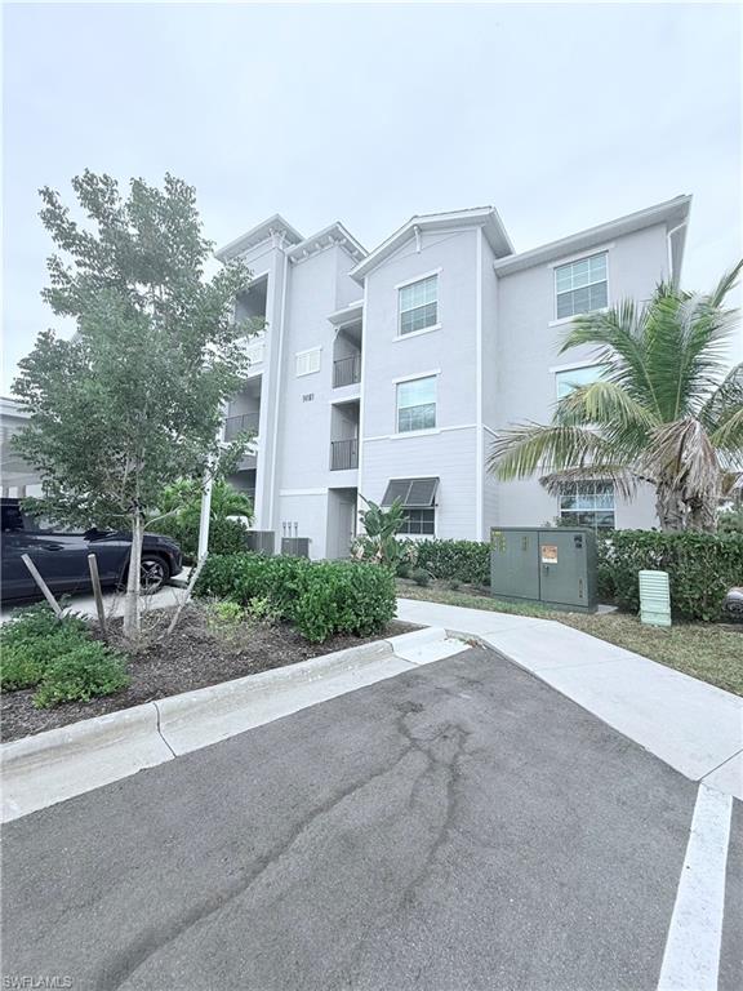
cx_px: 372
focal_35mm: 14
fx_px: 401
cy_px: 496
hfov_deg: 85.7
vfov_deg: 102.1
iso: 50
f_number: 2.2
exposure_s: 1/717
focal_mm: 2.22
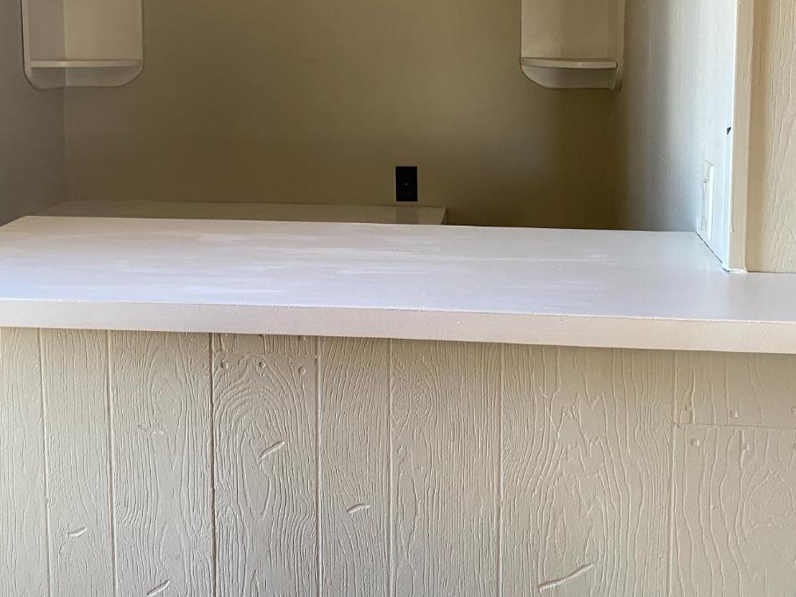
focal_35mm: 43
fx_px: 989
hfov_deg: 43.8
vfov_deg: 32.8
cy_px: 130
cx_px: 355
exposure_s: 1/60
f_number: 1.8
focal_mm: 4.25
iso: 125
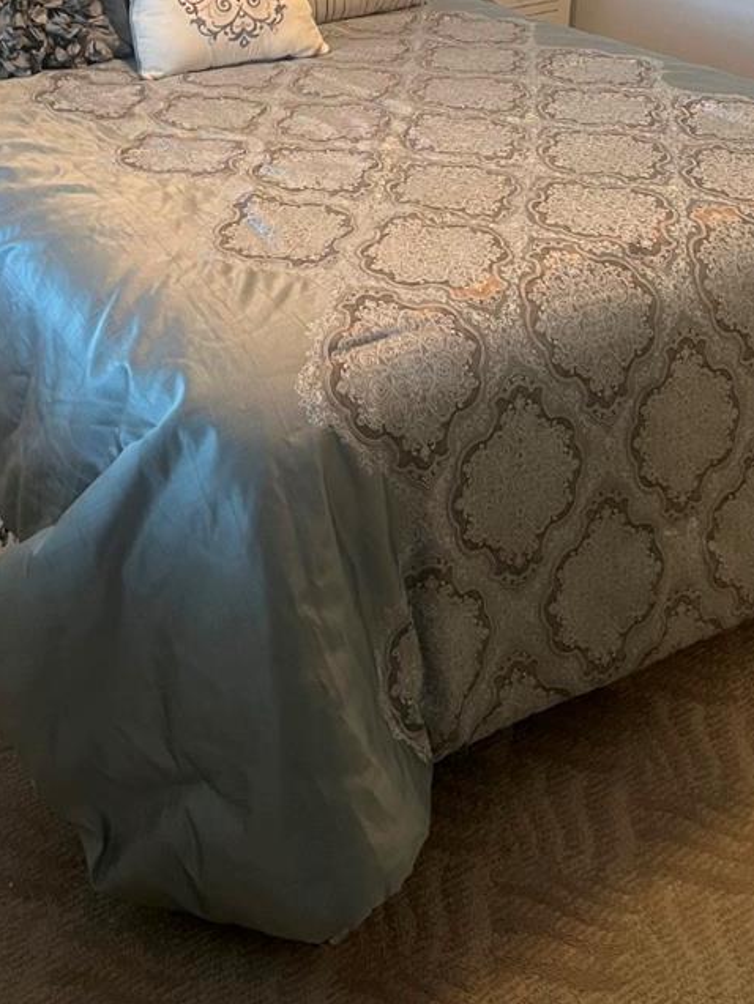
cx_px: 327
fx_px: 1423
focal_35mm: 49
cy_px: 112
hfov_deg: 29.7
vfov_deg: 36.6
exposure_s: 1/60
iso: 320
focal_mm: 5.7
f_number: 1.5
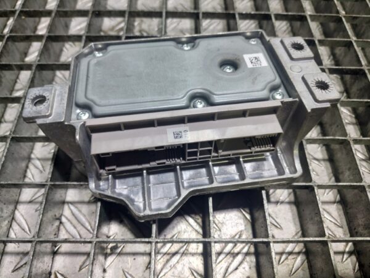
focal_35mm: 25
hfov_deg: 69.4
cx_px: 185
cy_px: 139
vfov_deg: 54.9
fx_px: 267
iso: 100
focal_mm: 5.23
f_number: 1.8
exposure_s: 1/50
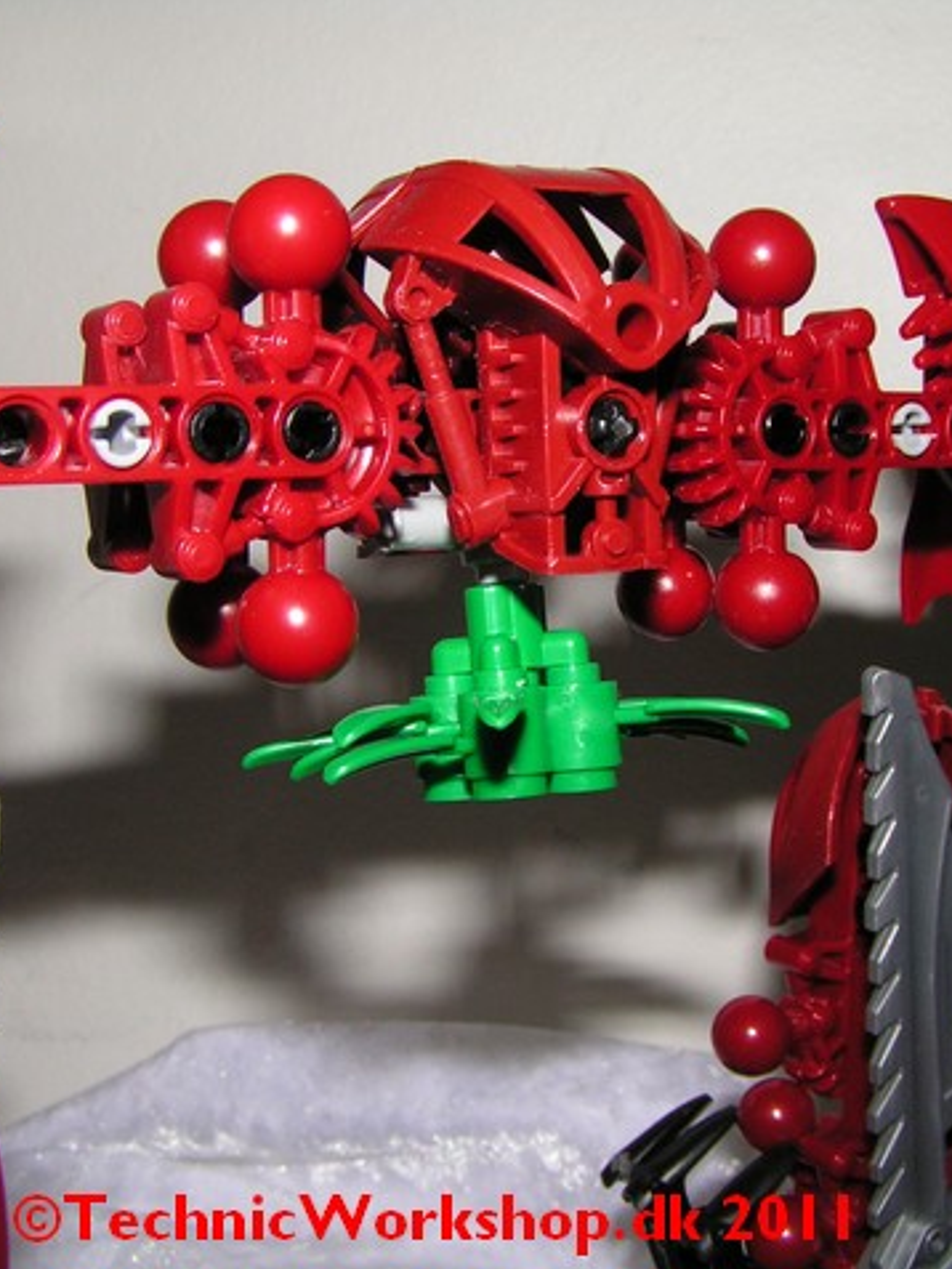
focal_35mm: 51
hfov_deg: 28.6
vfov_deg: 37.5
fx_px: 1869
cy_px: 633
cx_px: 431
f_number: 5.6
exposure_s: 1/40
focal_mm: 5.8
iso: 100
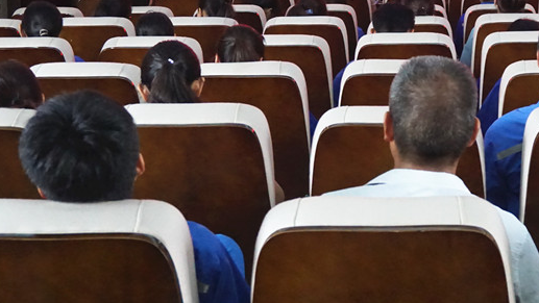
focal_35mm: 82
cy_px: 1
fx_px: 1172
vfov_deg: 14.5
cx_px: 431
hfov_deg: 25.5
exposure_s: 1/200
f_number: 5.6
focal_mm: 30
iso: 6400
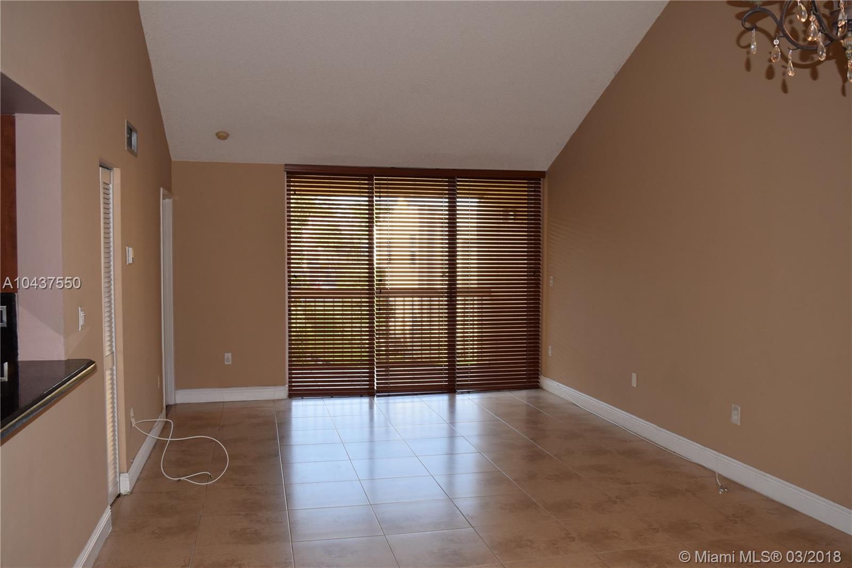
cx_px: 426
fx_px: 745
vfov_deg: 41.7
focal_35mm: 32
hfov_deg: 59.5
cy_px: 284
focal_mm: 21
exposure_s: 1/125
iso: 450
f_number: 5.6
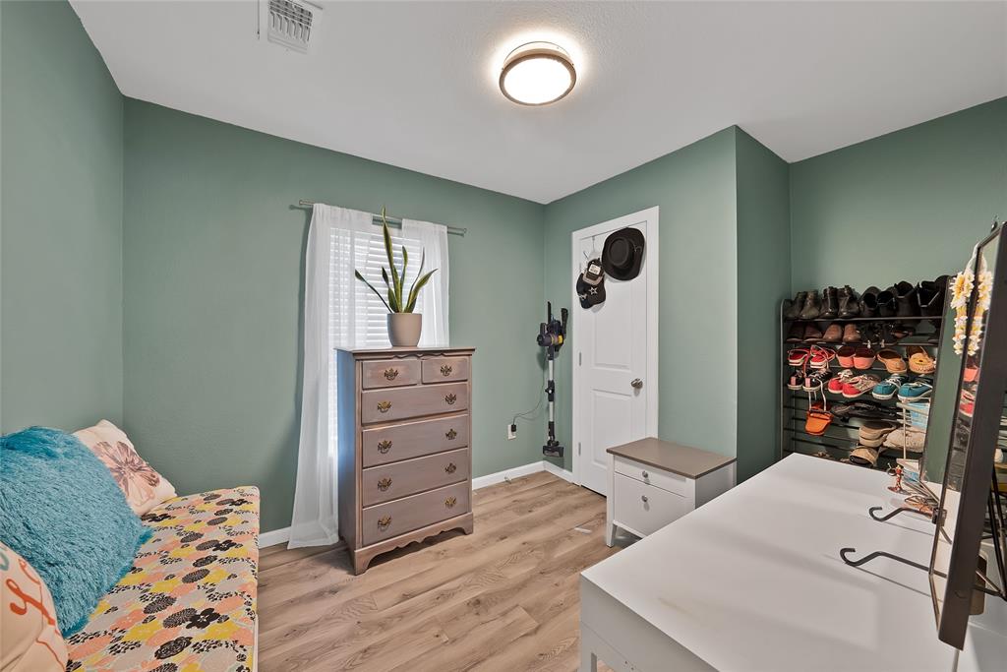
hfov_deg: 112.6
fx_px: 336
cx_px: 504
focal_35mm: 12
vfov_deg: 90.0
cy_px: 336
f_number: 9
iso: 640
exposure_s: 1/1.25
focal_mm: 12
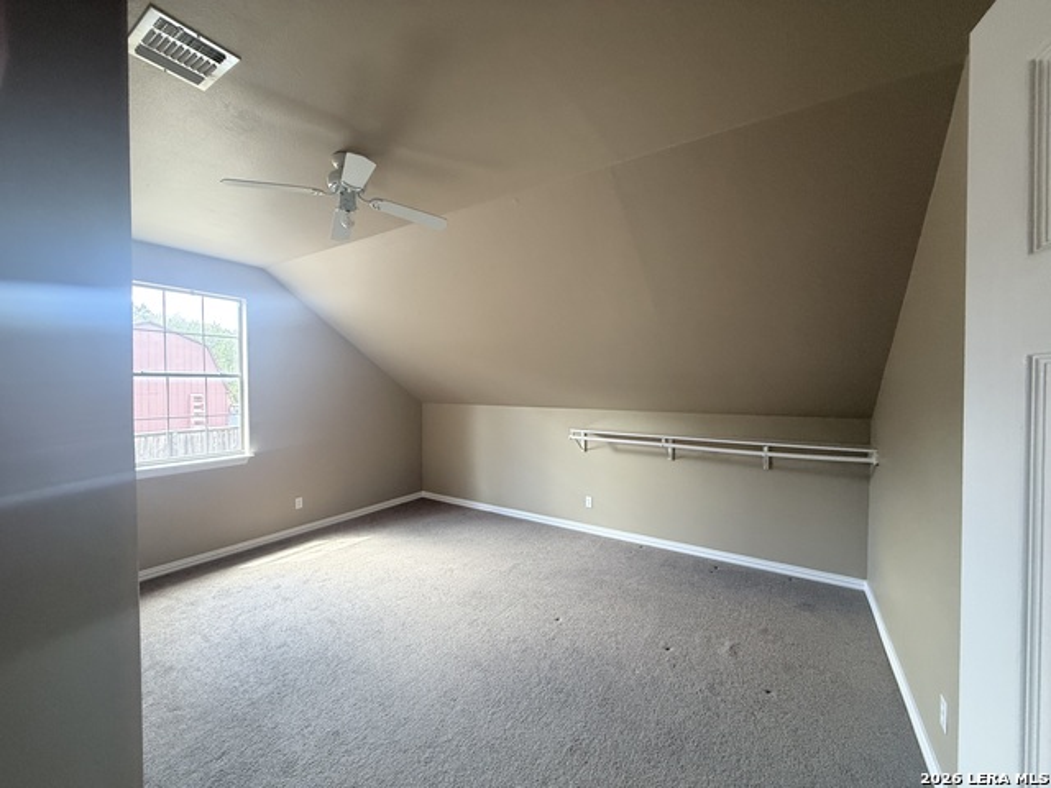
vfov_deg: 85.7
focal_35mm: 14
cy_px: 394
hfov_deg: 102.1
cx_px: 526
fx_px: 425
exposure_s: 1/87
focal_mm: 2.22
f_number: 2.2
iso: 320
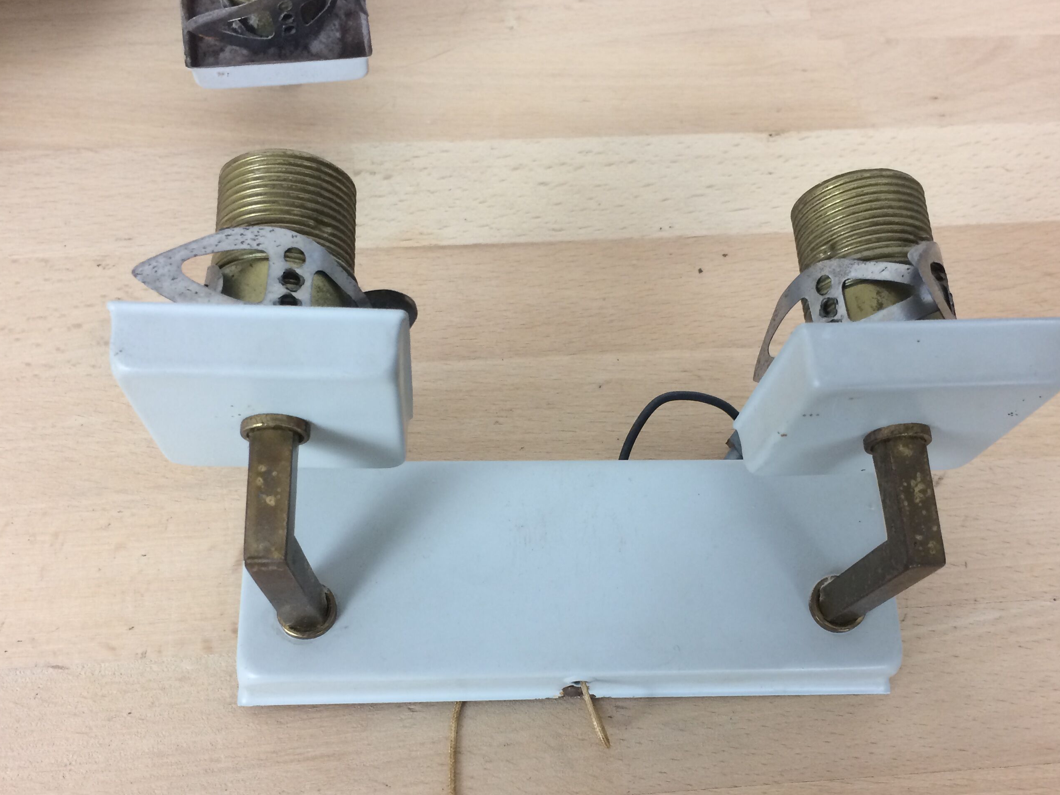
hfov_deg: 50.1
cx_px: 559
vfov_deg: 38.6
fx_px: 1133
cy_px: 461
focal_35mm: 37
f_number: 2.2
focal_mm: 4.15
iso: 64
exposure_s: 1/33
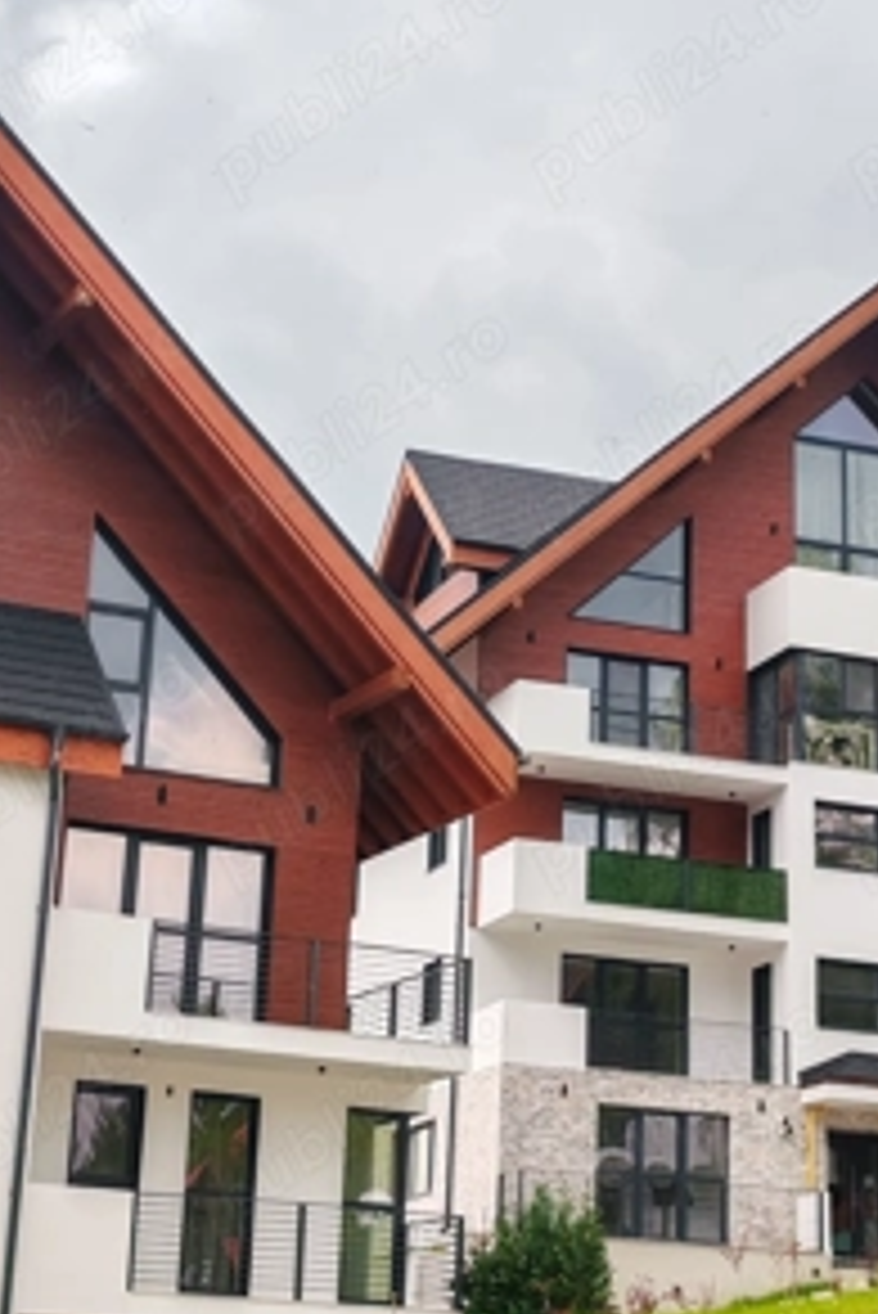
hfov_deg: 17.7
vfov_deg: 26.2
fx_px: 2813
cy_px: 500
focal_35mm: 77
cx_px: 518
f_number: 1.9
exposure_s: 1/240
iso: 50
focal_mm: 6.12
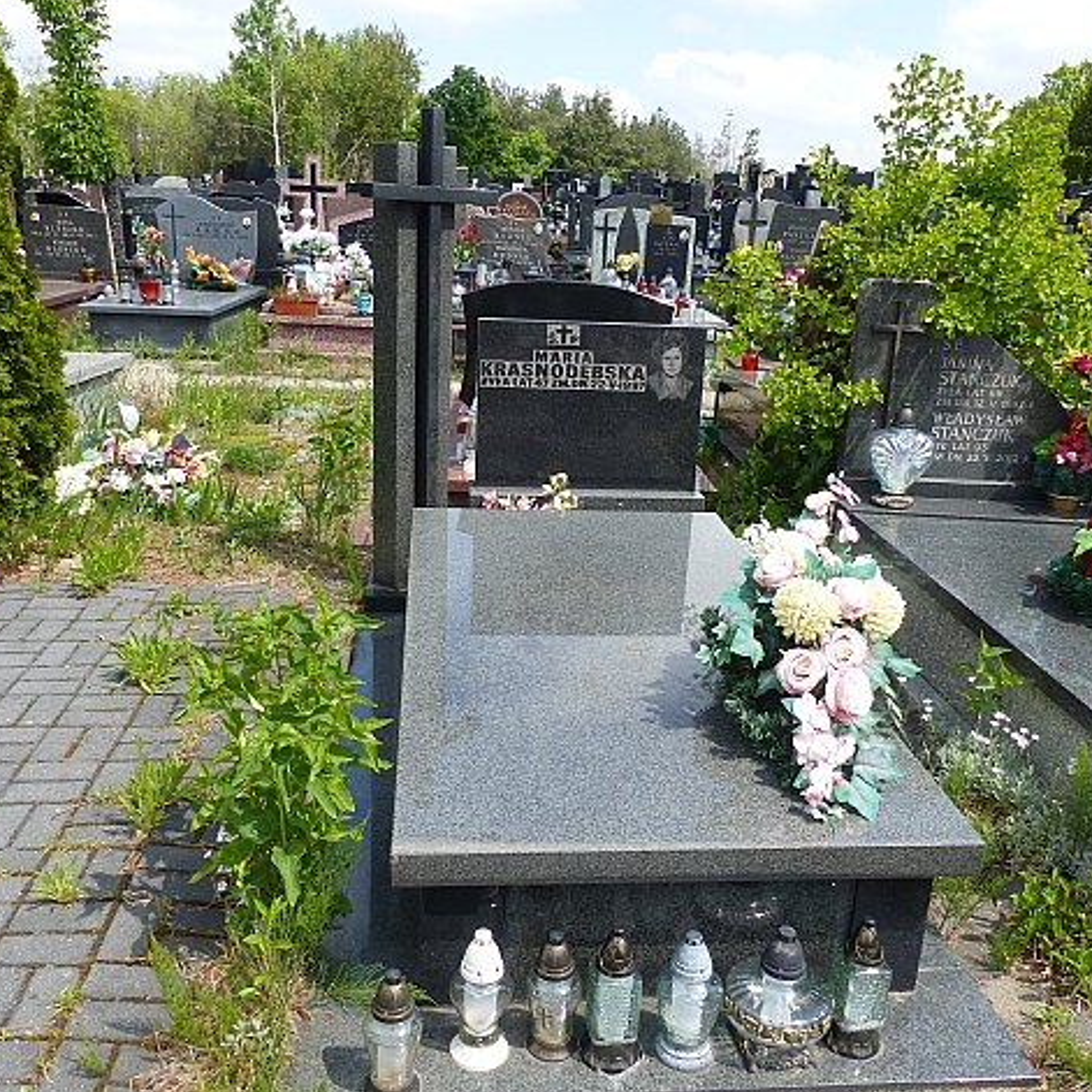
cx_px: 563
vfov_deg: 54.0
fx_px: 1071
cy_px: 547
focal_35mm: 30
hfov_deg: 54.0
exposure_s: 1/500
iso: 100
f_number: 4
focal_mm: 4.5
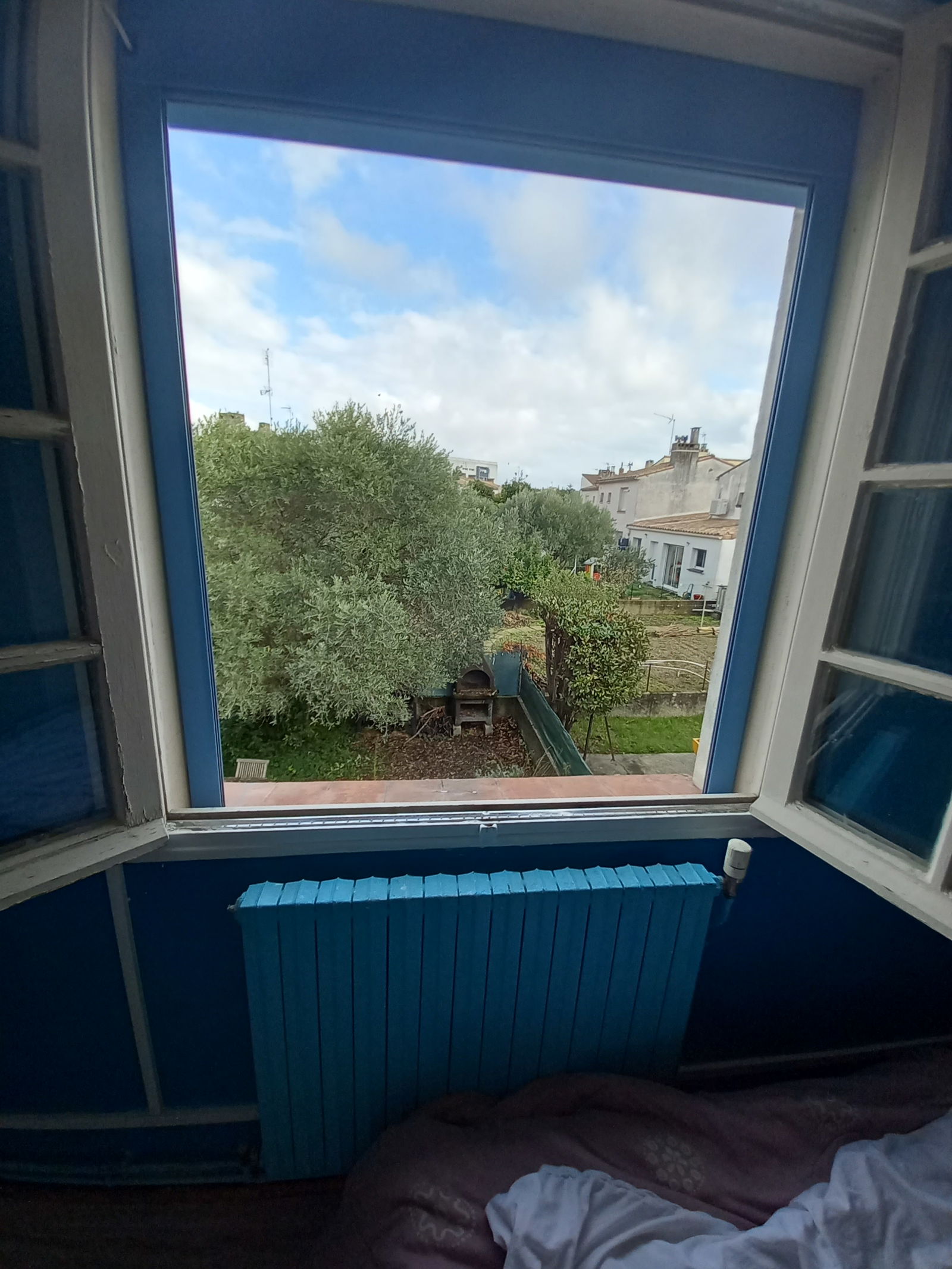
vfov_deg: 106.2
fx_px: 477
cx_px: 476
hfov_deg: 89.9
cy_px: 634
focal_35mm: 13
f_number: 2.2
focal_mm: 1.13
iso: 40
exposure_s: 1/191
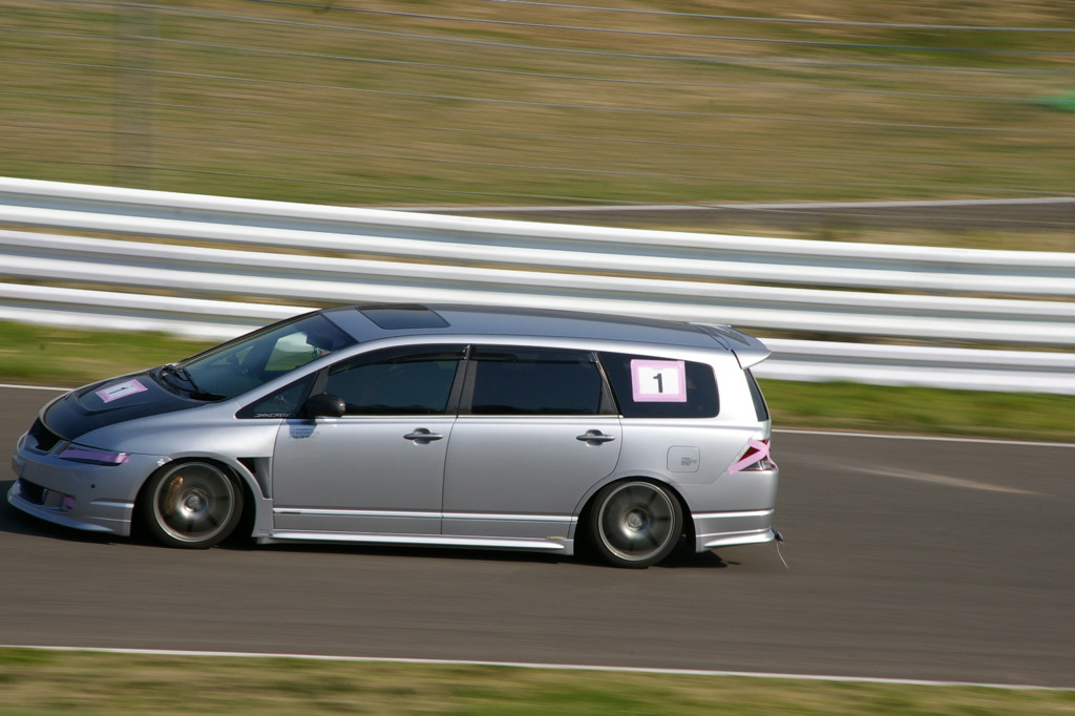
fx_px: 6403
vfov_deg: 6.4
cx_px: 538
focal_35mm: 214
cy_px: 358
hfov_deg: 9.6
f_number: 16
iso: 200
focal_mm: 143
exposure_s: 1/125
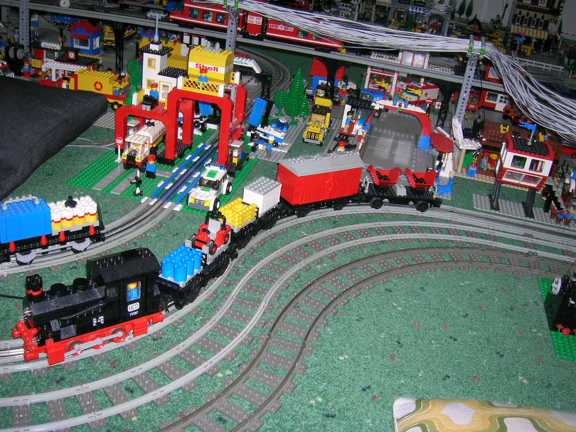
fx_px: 599
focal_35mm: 36
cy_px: 216
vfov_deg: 39.7
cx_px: 288
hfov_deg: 51.4
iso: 50
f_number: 2.9
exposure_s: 1/60.1
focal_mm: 6
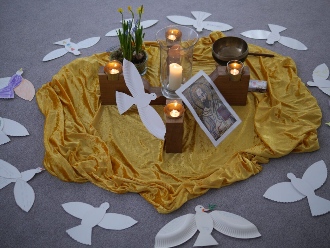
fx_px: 477
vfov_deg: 29.1
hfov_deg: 38.2
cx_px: 165
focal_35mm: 50
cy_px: 124
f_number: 1.4
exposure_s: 1/60
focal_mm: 25
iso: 200
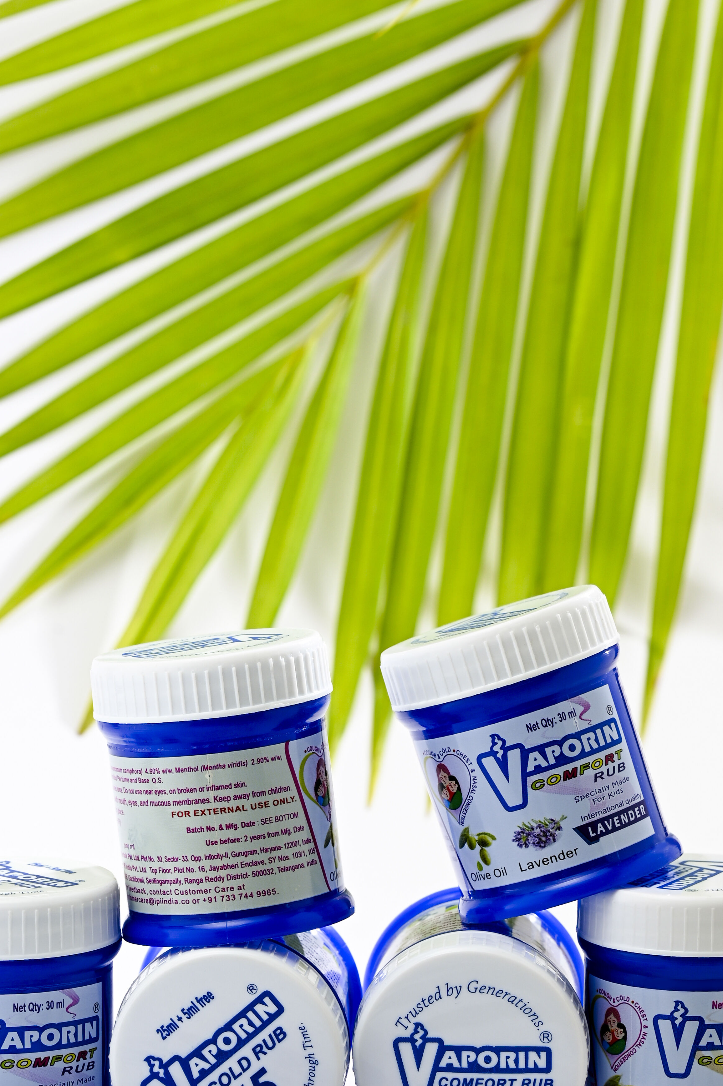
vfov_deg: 13.9
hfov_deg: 9.2
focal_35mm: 148
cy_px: 693
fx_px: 4465
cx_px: 218
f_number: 11
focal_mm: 85
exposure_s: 1/200
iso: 100
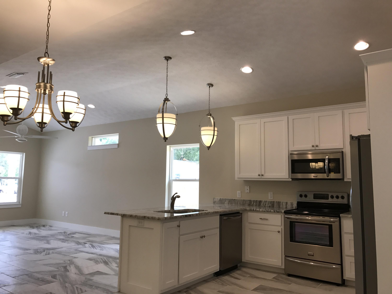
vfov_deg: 49.7
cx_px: 196
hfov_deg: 63.4
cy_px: 147
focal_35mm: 28
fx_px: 317
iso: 32
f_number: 1.8
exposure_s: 1/120
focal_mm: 3.99
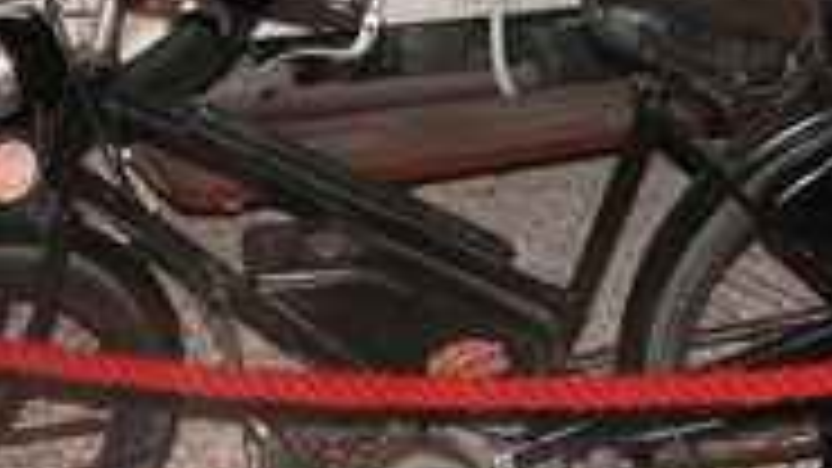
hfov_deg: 23.2
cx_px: 459
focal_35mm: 92
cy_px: 279
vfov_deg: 13.1
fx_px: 2029
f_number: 2.9
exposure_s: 1/60
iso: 100
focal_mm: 10
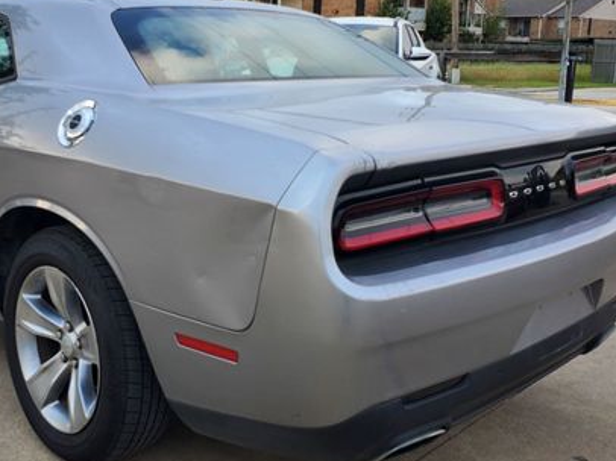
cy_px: 205
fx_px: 729
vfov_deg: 35.1
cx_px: 231
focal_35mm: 41
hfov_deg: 45.4
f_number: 2.4
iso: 50
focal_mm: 4.3
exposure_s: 1/189
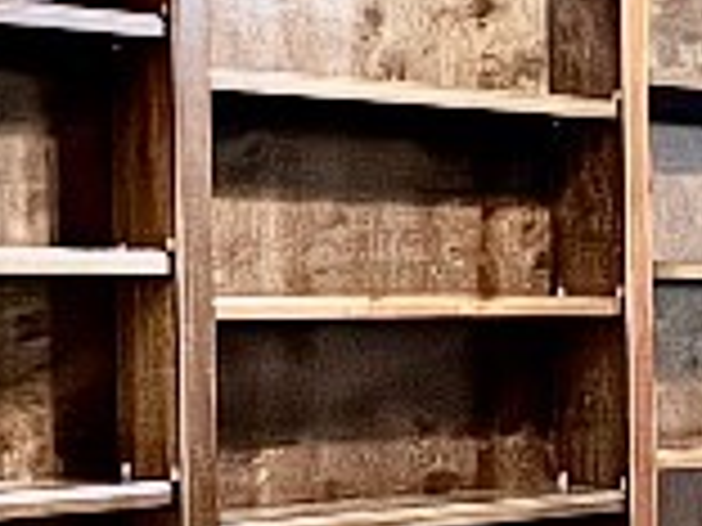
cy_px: 369
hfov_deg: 20.4
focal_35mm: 92
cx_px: 760
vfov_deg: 16.0
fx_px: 1866
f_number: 2.2
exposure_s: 1/24
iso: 3200
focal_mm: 2.22
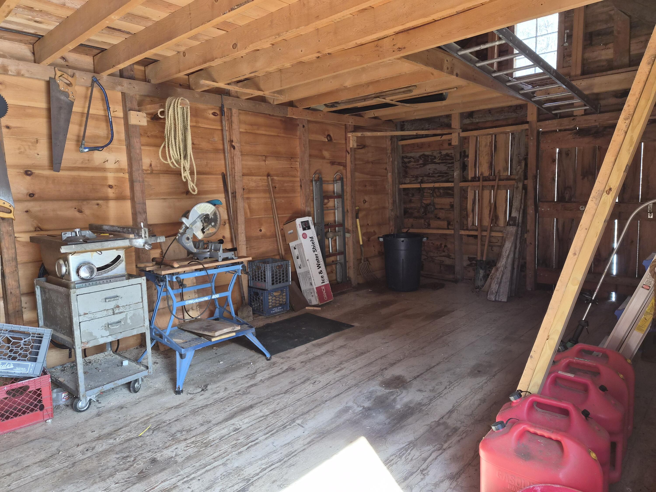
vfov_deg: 58.9
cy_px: 246
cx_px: 328
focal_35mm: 23
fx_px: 436
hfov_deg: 73.9
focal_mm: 5.4
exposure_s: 1/180
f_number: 1.8
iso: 200
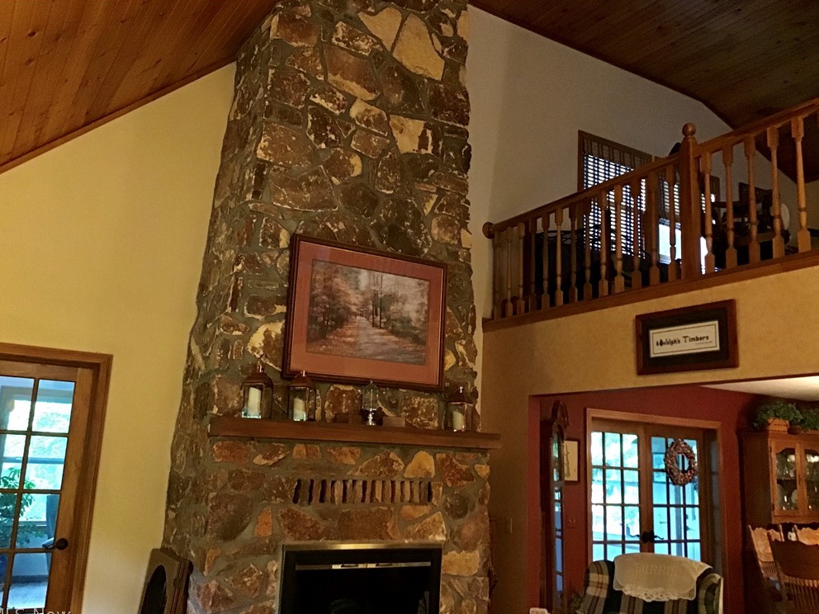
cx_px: 408
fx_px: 757
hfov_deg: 56.8
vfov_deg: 44.2
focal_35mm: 32
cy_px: 312
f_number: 2.4
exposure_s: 1/15
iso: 500
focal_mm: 3.3
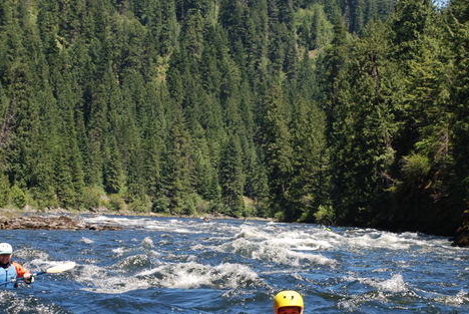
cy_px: 252
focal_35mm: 123
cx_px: 259
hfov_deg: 16.6
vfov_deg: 11.1
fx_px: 1604
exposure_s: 1/125
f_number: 5.6
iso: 200
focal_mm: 48
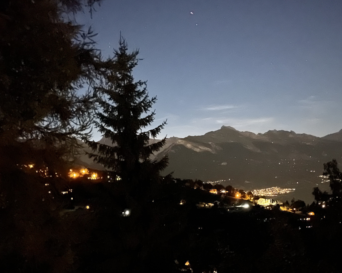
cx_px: 215
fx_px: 364
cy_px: 156
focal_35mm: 36
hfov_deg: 49.8
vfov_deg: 41.1
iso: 10000
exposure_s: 1/2
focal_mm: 5.1
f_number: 1.6
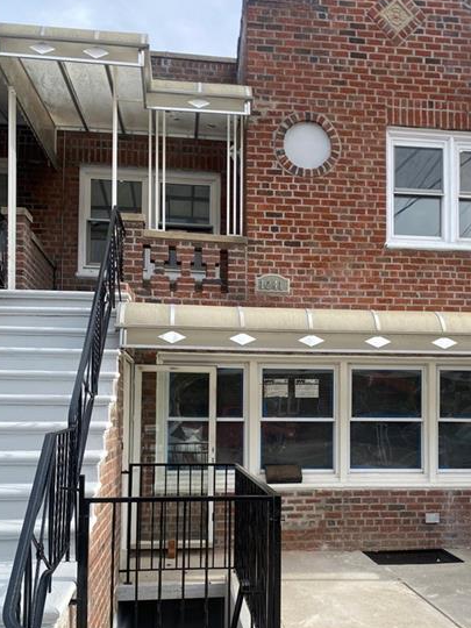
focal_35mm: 37
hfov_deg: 38.6
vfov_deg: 49.4
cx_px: 267
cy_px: 409
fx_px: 671
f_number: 1.8
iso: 32
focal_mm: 4.25
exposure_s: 1/1053
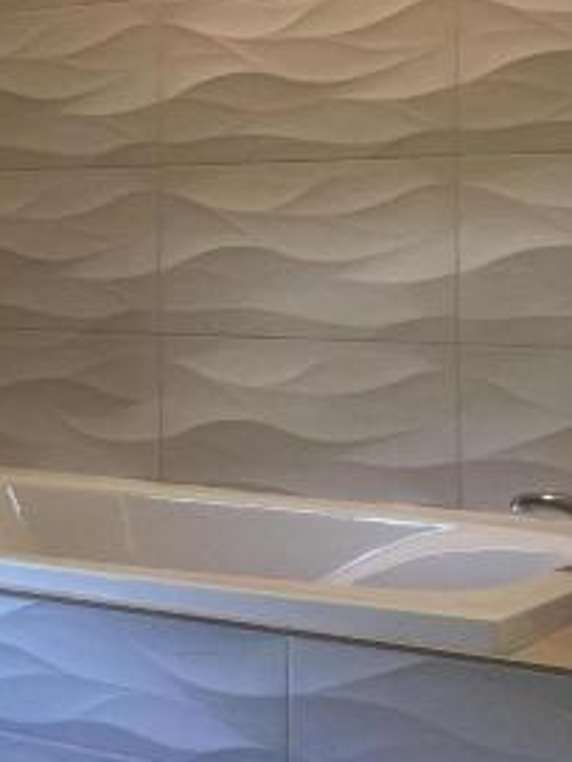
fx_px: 1807
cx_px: -28
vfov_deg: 23.7
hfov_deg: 17.5
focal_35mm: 82
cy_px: 252
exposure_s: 1/30
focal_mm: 4.15
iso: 40
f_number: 2.2
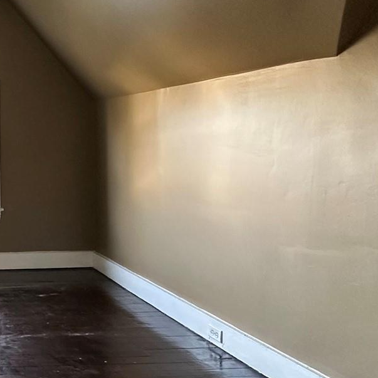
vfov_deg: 40.0
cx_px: -89
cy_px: 196
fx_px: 519
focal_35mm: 42
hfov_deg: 32.3
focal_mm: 2.22
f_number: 2.2
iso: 250
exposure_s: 1/60
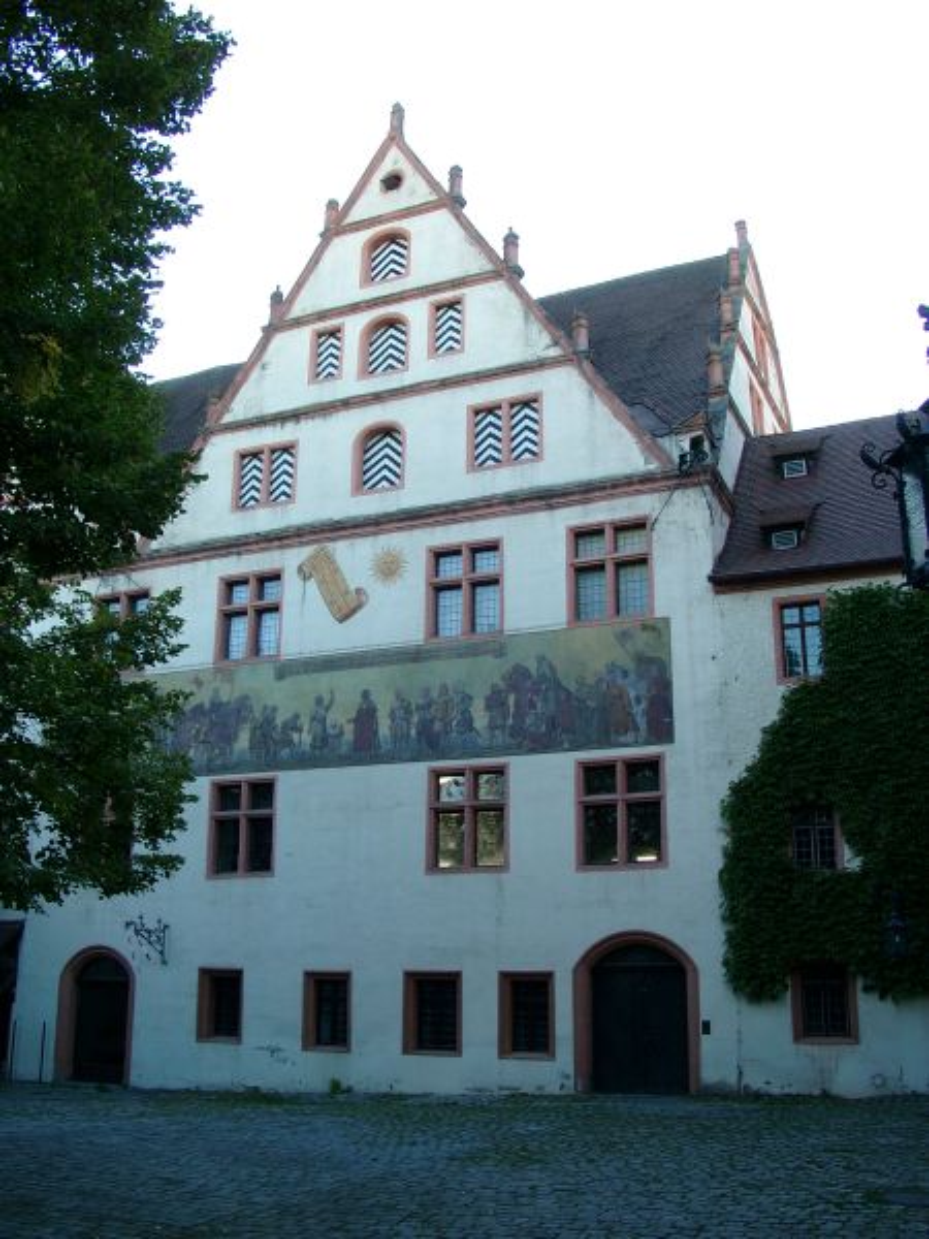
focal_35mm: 34
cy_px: 620
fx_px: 1217
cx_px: 464
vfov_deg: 54.0
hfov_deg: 41.8
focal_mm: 7.13
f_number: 4
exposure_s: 1/91.2
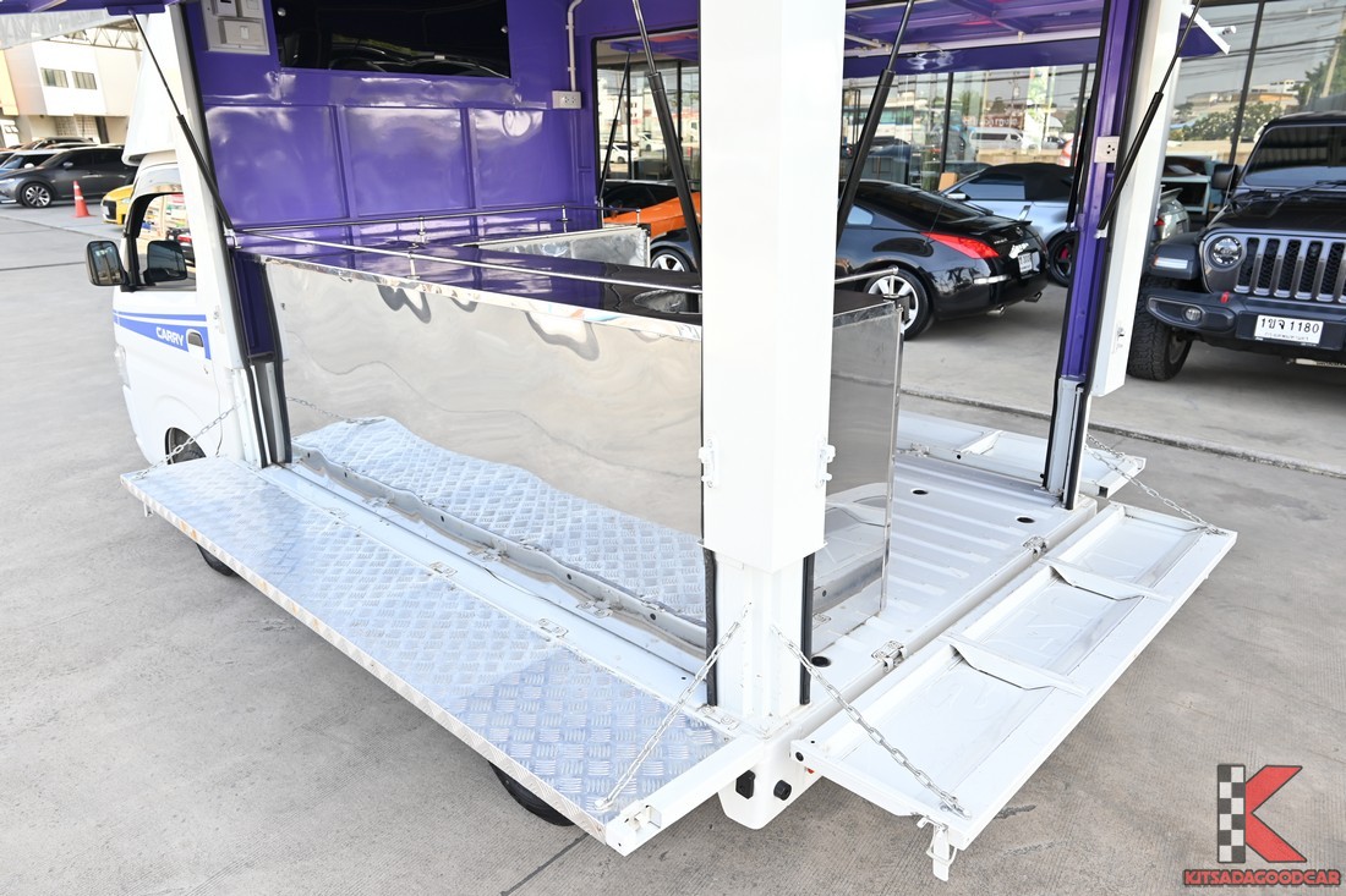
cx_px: 673
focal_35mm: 24
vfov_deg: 53.1
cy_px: 448
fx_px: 897
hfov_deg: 73.8
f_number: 6.3
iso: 200
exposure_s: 1/100
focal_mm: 24
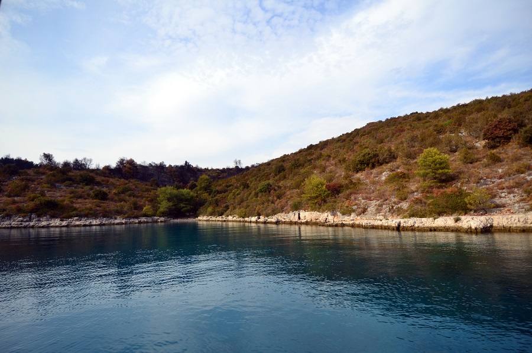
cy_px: 176
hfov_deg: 90.1
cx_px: 266
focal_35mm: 18
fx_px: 265
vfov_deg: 67.1
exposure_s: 1/4000
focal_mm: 12
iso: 640
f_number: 4
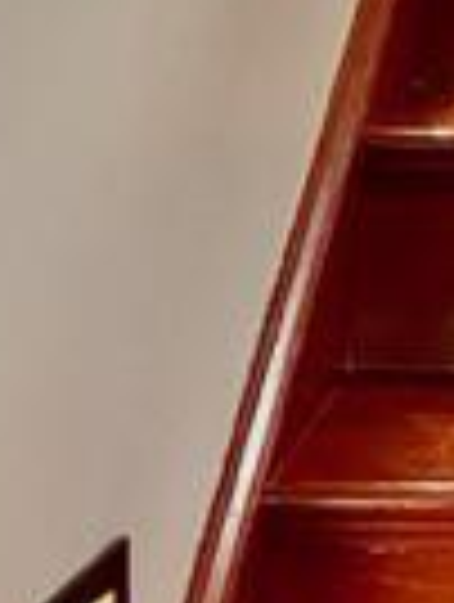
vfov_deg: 14.0
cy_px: -490
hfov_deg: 11.2
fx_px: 2162
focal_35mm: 124
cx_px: 800
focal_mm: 4.2
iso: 250
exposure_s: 1/60
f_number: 1.6
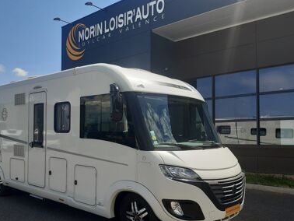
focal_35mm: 33
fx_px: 280
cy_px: 127
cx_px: 110
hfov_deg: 54.7
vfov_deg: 42.9
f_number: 1.7
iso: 40
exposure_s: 1/1730
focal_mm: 3.92
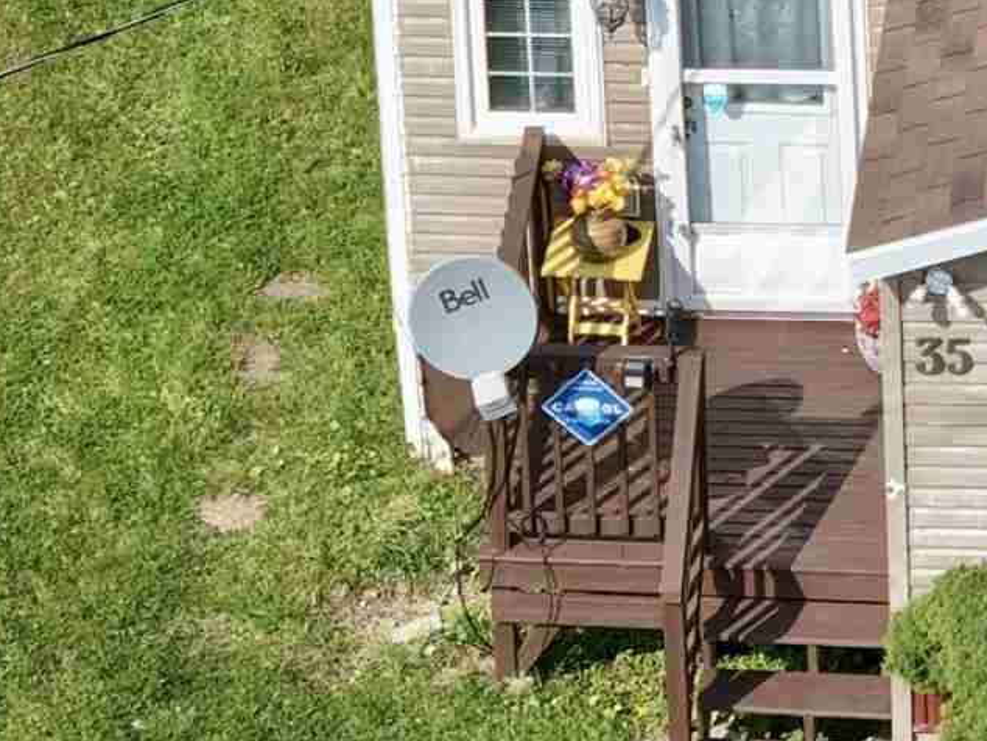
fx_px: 9670
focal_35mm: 339
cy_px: -227
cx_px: 1426
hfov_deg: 5.8
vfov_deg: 4.4
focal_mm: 19.35
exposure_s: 1/1250
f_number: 2.8
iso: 150
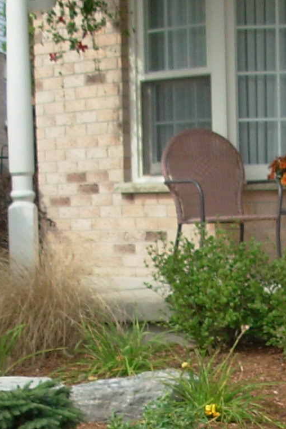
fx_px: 1740
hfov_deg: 9.3
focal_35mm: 146
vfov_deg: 13.8
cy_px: 475
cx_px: 328
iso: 50
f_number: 2.9
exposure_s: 1/592
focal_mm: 6.3
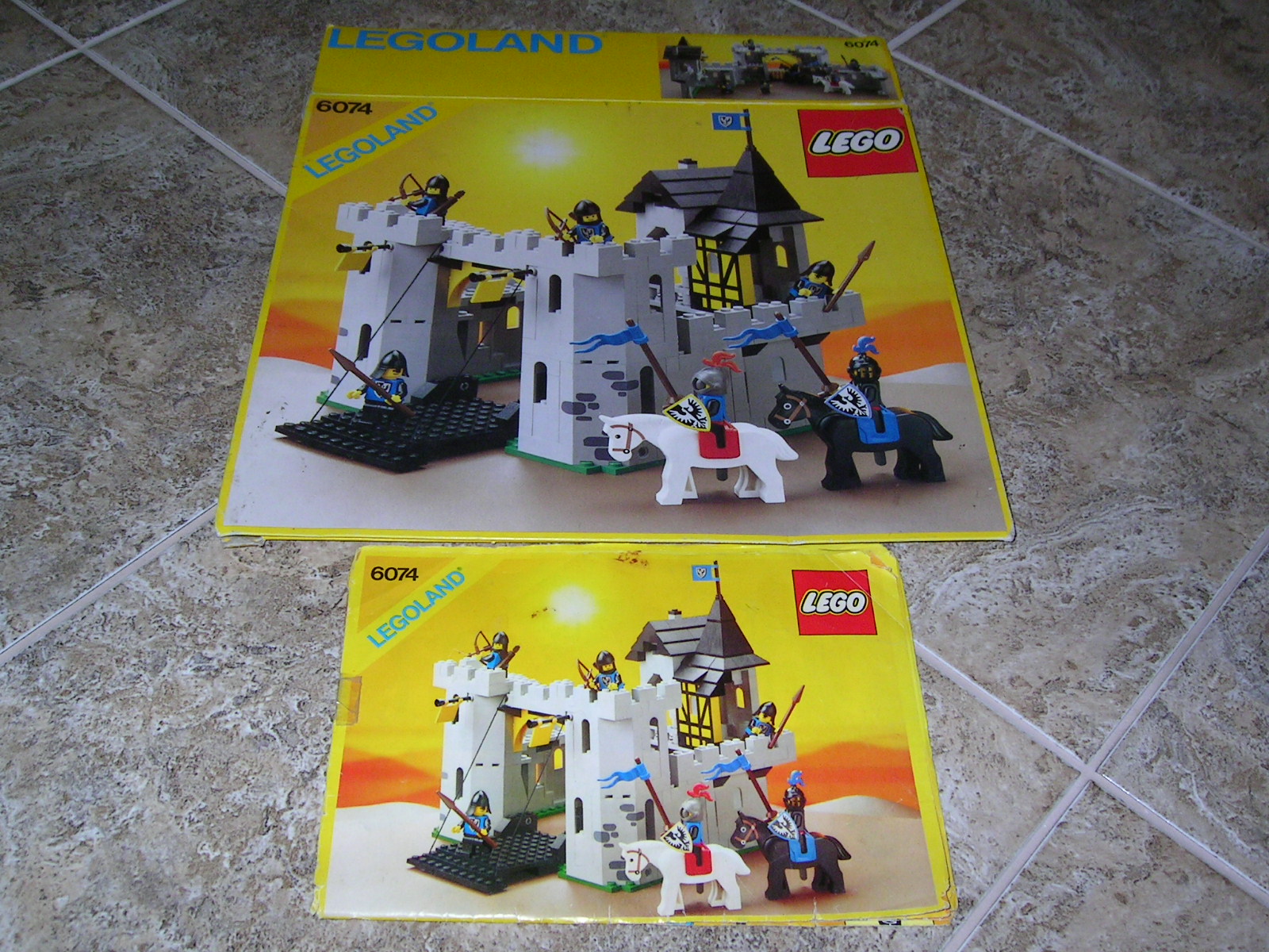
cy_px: 476
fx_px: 1320
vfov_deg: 39.7
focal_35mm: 36
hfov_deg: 51.4
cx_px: 634
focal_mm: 5.6
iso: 100
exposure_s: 1/30
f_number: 4.8
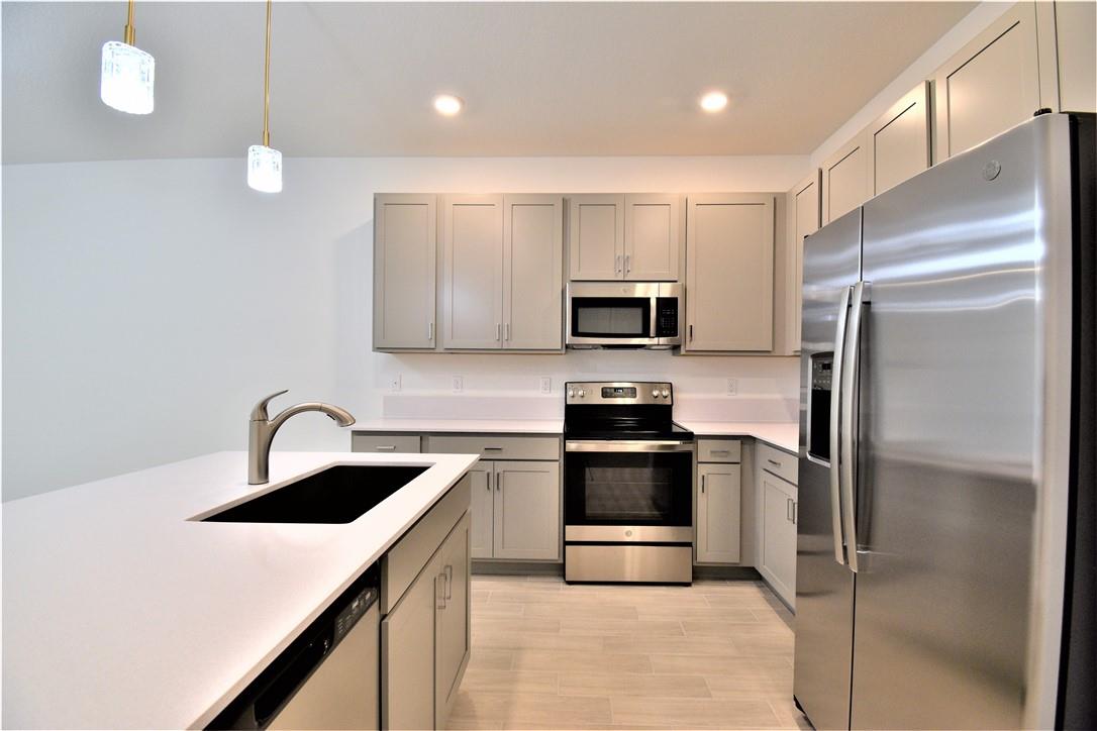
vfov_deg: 77.3
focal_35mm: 15
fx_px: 457
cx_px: 548
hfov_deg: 100.4
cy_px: 366
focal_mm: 10
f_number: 7.1
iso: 400
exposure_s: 1/40
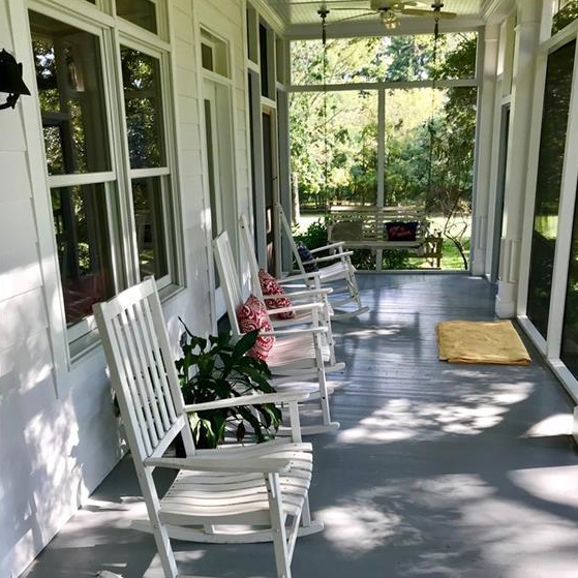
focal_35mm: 34
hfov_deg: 48.4
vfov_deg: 48.3
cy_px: 330
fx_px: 642
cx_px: 294
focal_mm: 3.99
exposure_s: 1/120
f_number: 1.8
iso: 25
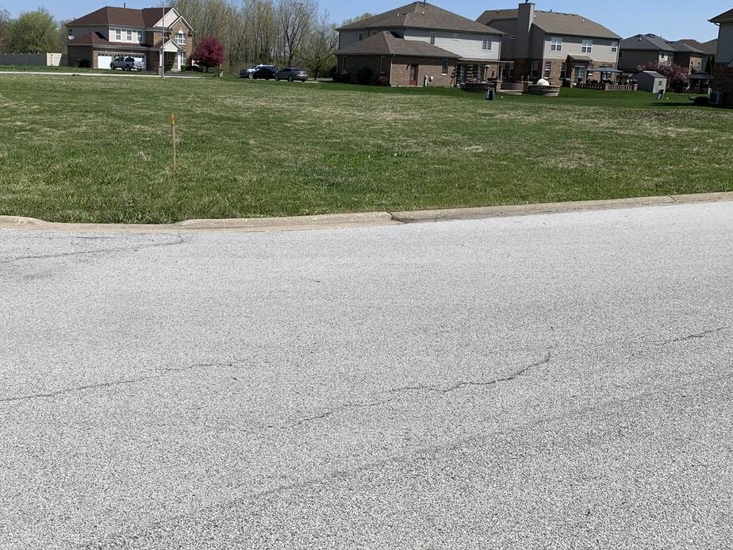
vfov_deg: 39.3
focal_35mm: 36
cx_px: 317
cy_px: 198
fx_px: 762
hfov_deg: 51.2
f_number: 1.8
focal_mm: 4.25
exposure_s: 1/3788
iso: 25
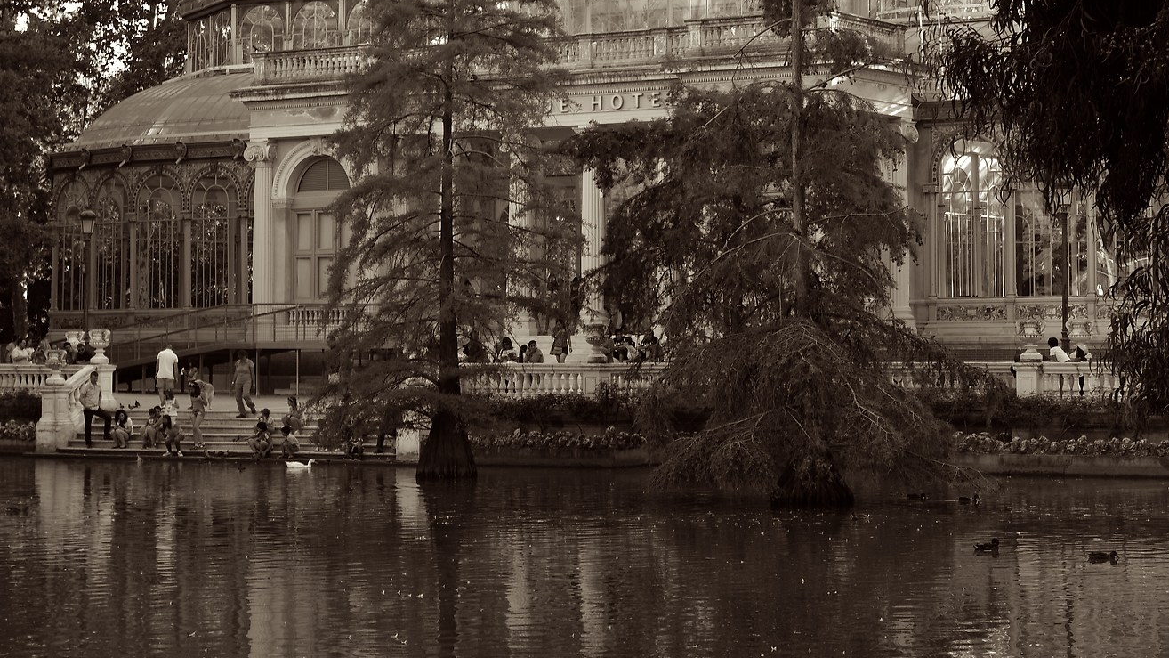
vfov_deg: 13.7
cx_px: 697
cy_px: 117
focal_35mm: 88
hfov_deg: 24.2
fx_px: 2728
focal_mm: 46
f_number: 6.3
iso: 100
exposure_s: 1/50
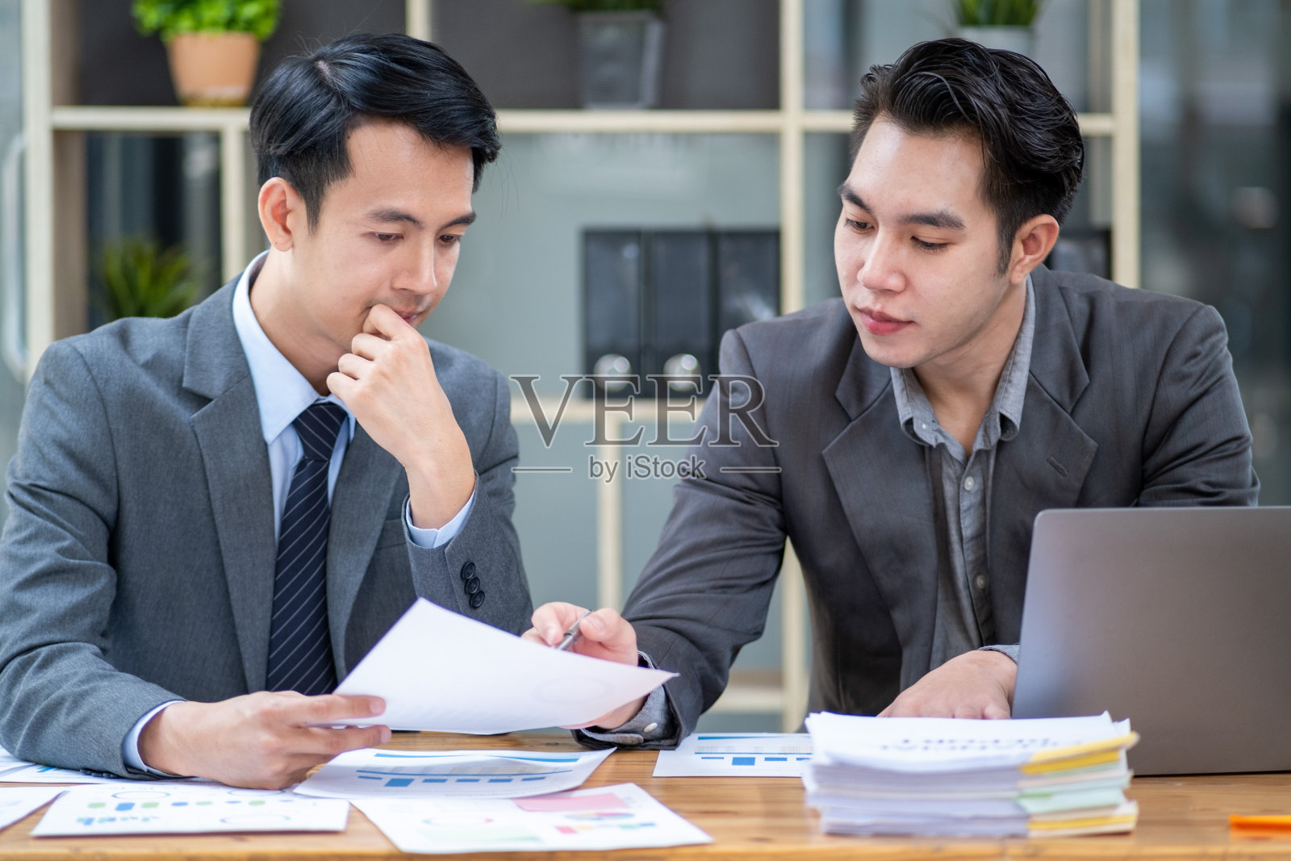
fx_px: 4590
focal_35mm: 128
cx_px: 646
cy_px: 430
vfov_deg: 10.7
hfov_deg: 16.0
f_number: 1.8
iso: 400
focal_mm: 85
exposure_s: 1/250
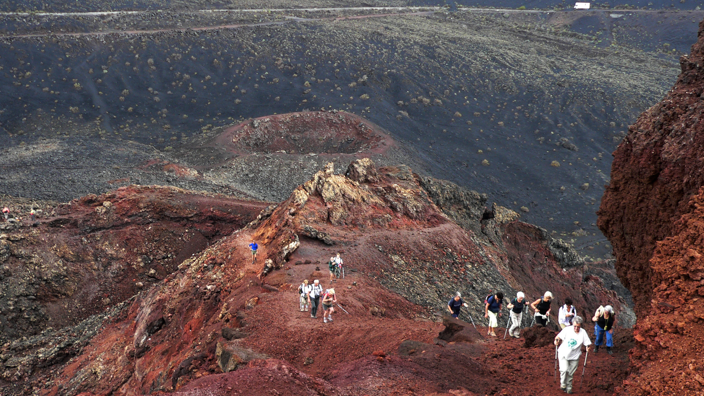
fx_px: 989
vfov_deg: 22.6
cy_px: 205
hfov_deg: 39.2
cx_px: 355
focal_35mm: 53
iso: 100
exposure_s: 1/50
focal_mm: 7.9
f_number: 2.8
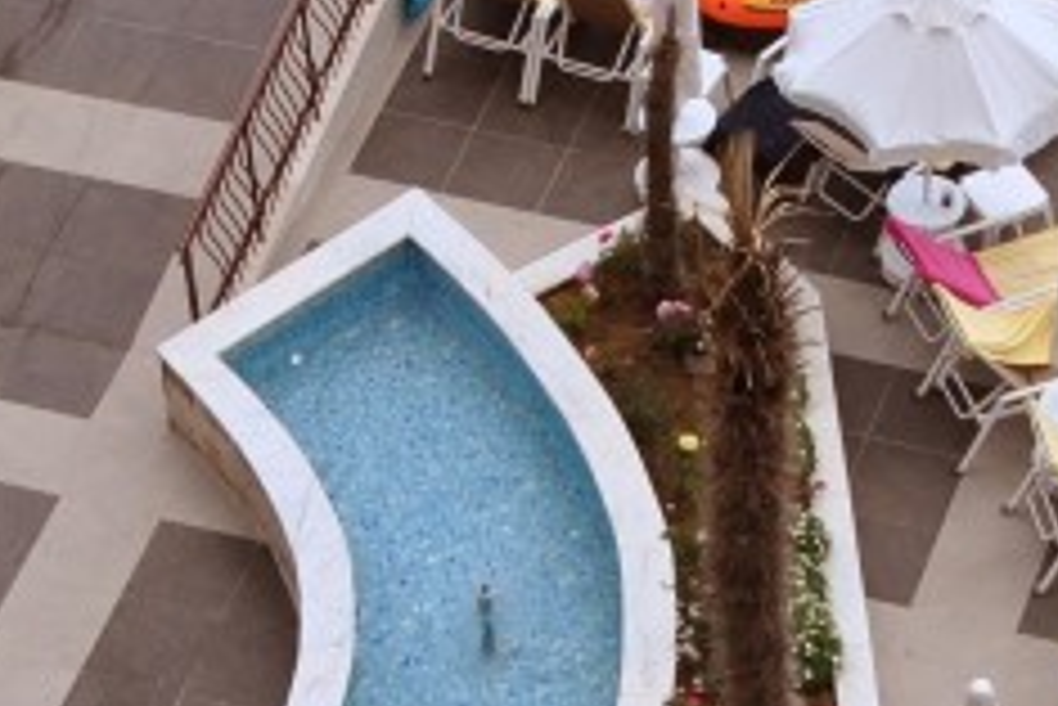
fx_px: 5175
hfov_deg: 11.7
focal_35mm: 176
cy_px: 706
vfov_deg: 7.8
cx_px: 750
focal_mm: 24
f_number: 8
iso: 100
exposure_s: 1/250
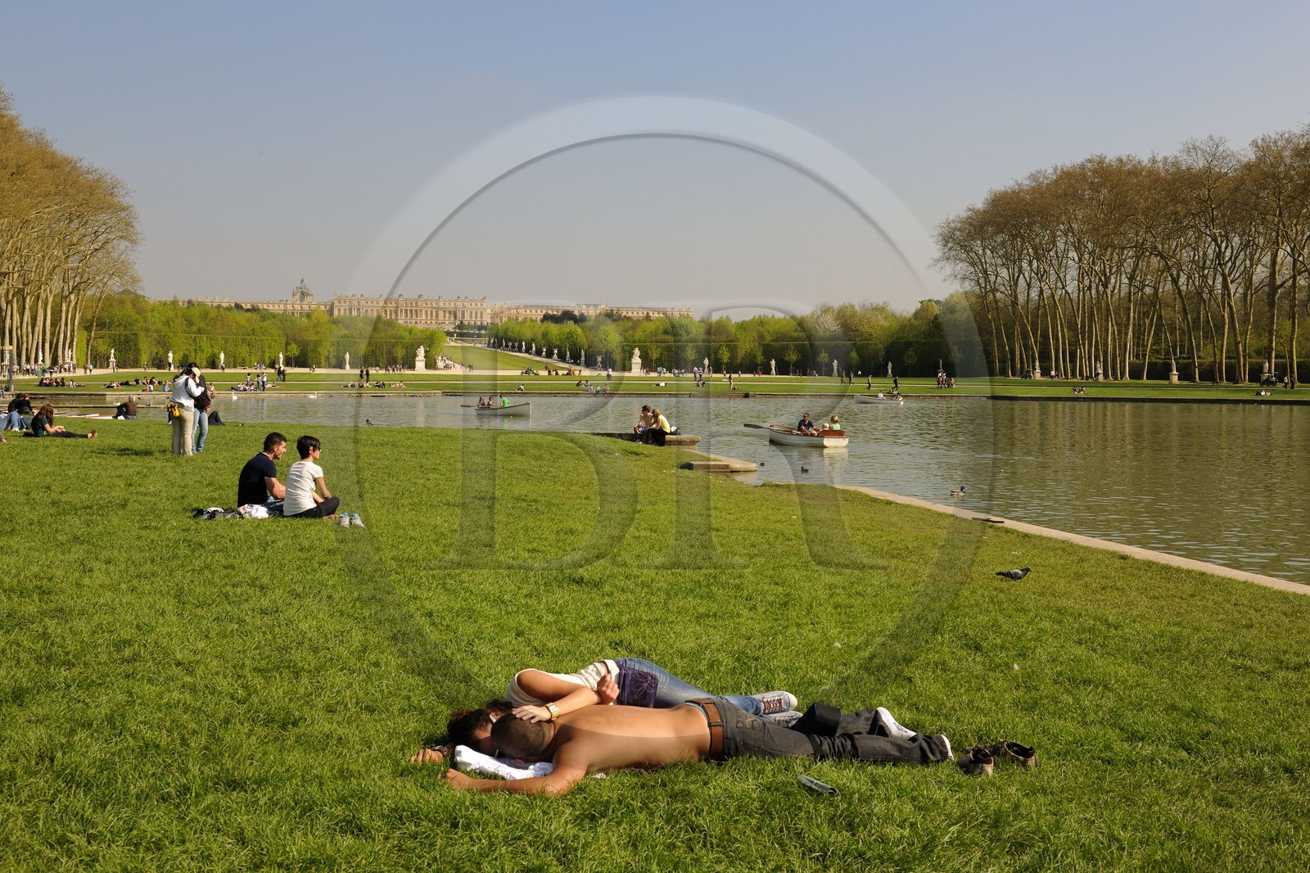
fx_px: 1382
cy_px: 436
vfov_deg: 35.0
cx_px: 655
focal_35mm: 38
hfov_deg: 50.7
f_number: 9
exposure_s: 1/160
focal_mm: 38
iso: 100
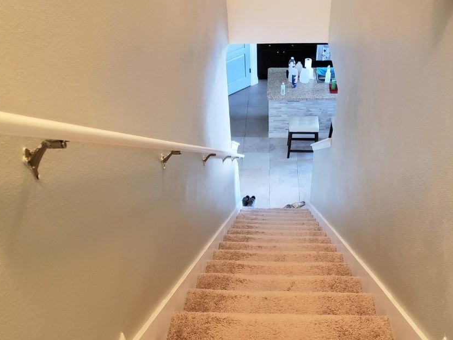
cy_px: 201
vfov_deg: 44.0
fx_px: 419
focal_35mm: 32
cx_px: 262
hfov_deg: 56.5
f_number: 1.5
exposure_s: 1/12
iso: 250
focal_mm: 4.3
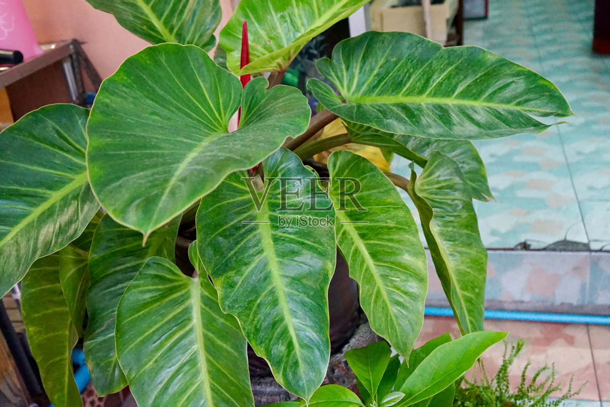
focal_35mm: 30
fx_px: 508
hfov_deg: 61.9
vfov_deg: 43.6
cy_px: 204
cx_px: 305
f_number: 4
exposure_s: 1/160
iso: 6400
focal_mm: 30
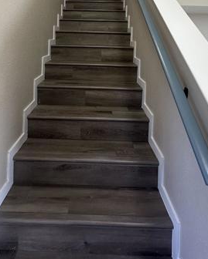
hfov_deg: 54.9
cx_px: 96
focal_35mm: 26
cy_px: 36
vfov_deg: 58.5
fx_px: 200
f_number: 2.2
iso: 200
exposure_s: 1/120
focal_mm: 2.22
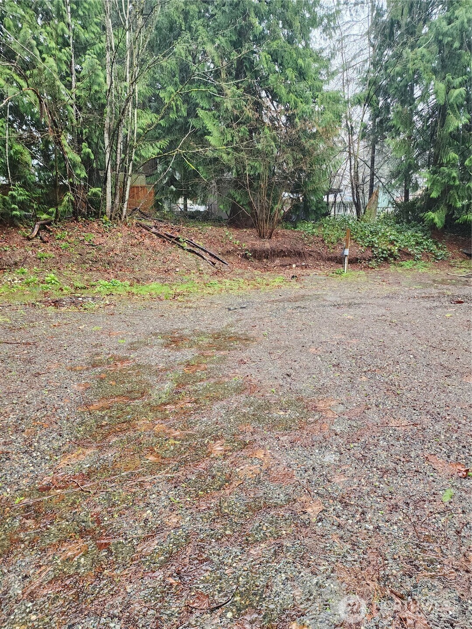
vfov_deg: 73.9
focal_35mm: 23
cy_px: 314
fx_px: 418
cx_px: 236
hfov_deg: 58.9
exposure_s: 1/120
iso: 250
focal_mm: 6.4
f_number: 1.8
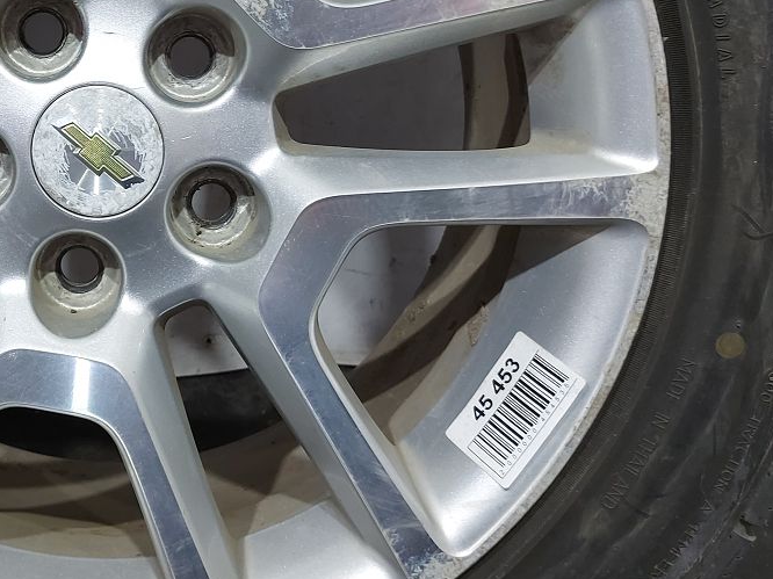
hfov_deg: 35.9
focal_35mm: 50
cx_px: 78
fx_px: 1116
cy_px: 130
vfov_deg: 28.6
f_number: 1.8
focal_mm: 5.23
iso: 160
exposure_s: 1/50
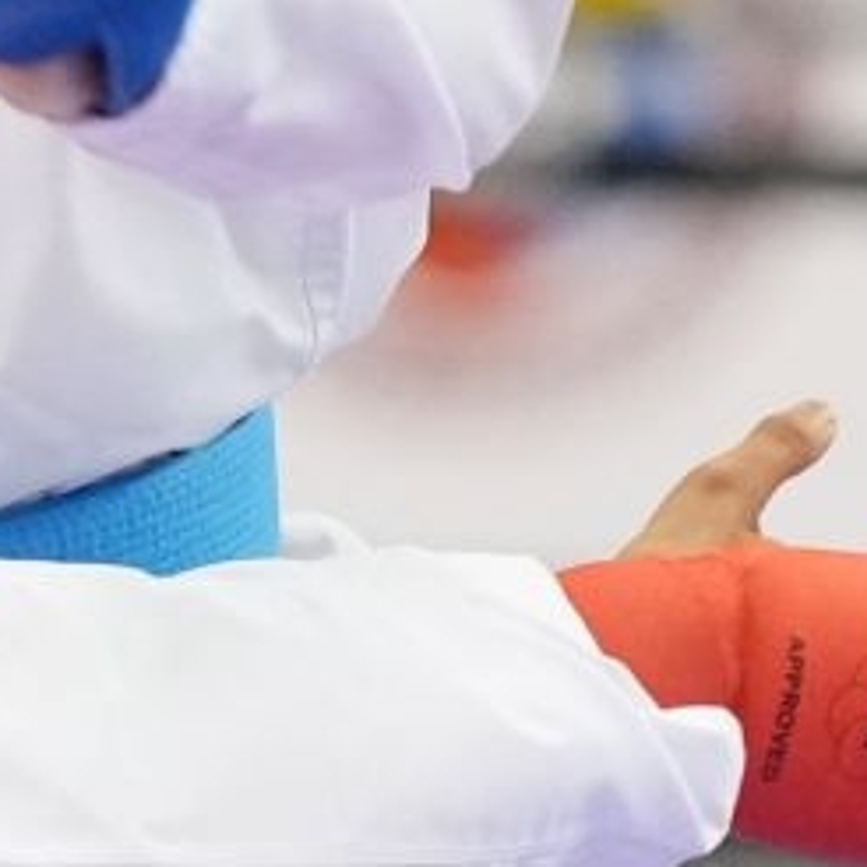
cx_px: 307
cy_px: 81
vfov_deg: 1.3
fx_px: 39218
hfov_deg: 1.3
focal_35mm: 1384
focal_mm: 149
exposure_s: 1/1000
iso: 4000
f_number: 2.8
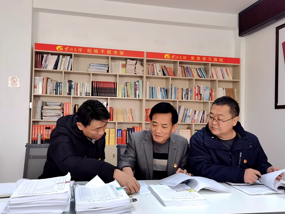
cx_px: 142
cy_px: 107
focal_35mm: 34
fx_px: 280
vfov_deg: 41.8
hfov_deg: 54.0
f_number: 1.8
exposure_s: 1/100
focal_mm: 5.58
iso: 160
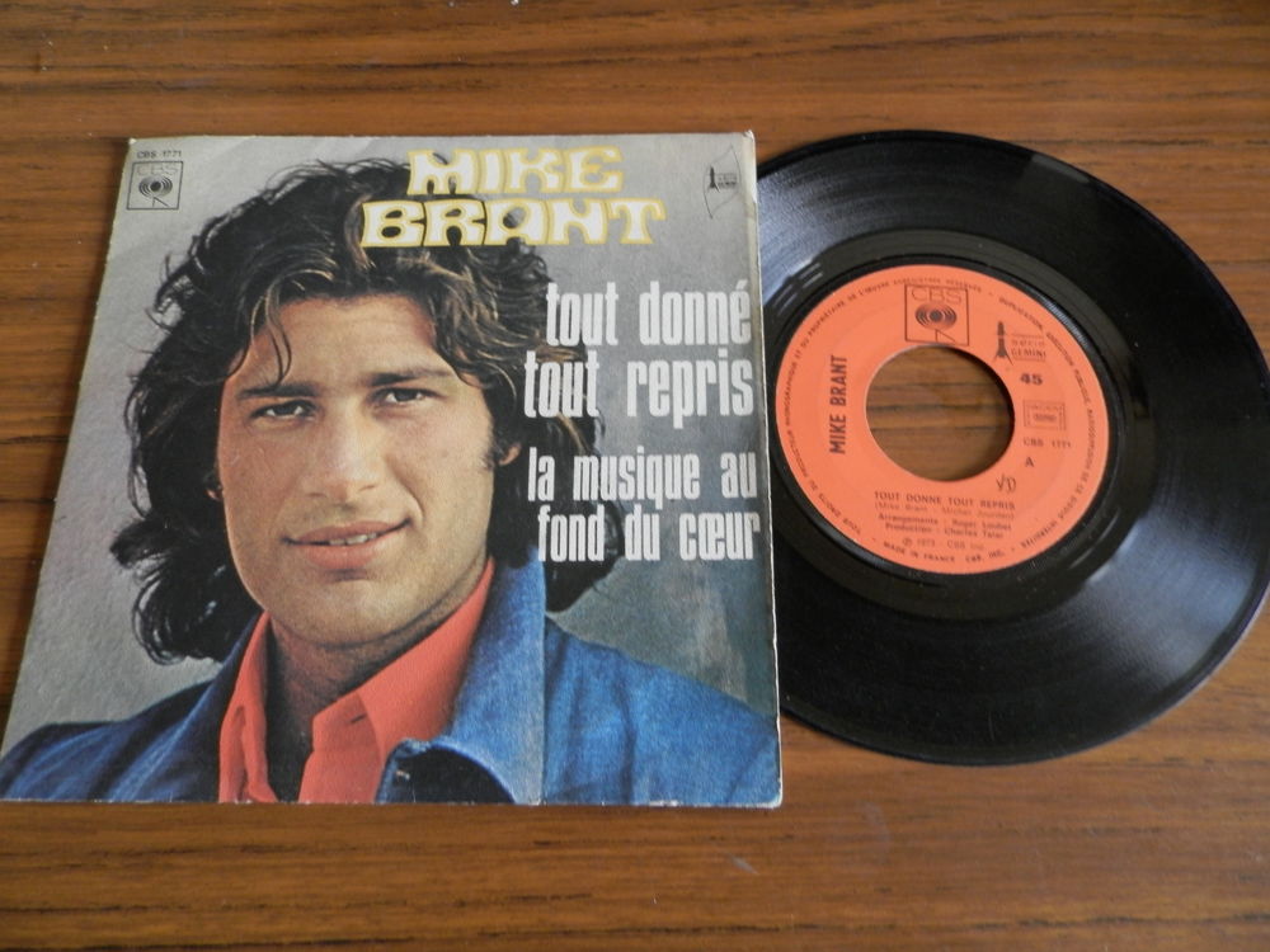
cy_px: 476
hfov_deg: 69.4
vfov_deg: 54.9
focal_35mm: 25
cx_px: 635
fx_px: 917
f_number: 3.1
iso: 200
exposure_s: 1/15
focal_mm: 4.5
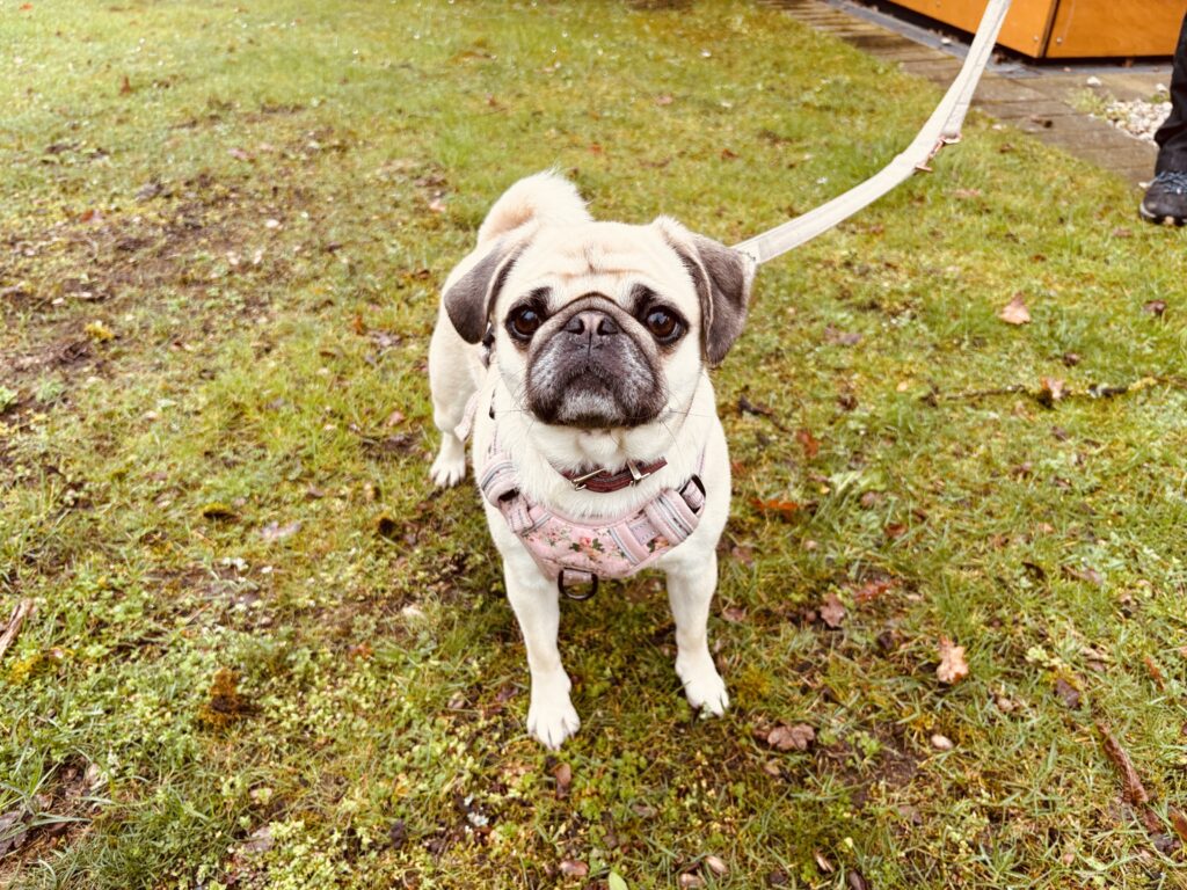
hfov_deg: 67.3
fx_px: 892
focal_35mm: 26
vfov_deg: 53.1
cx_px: 594
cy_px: 445
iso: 32
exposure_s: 1/145
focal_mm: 5.96
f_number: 1.6
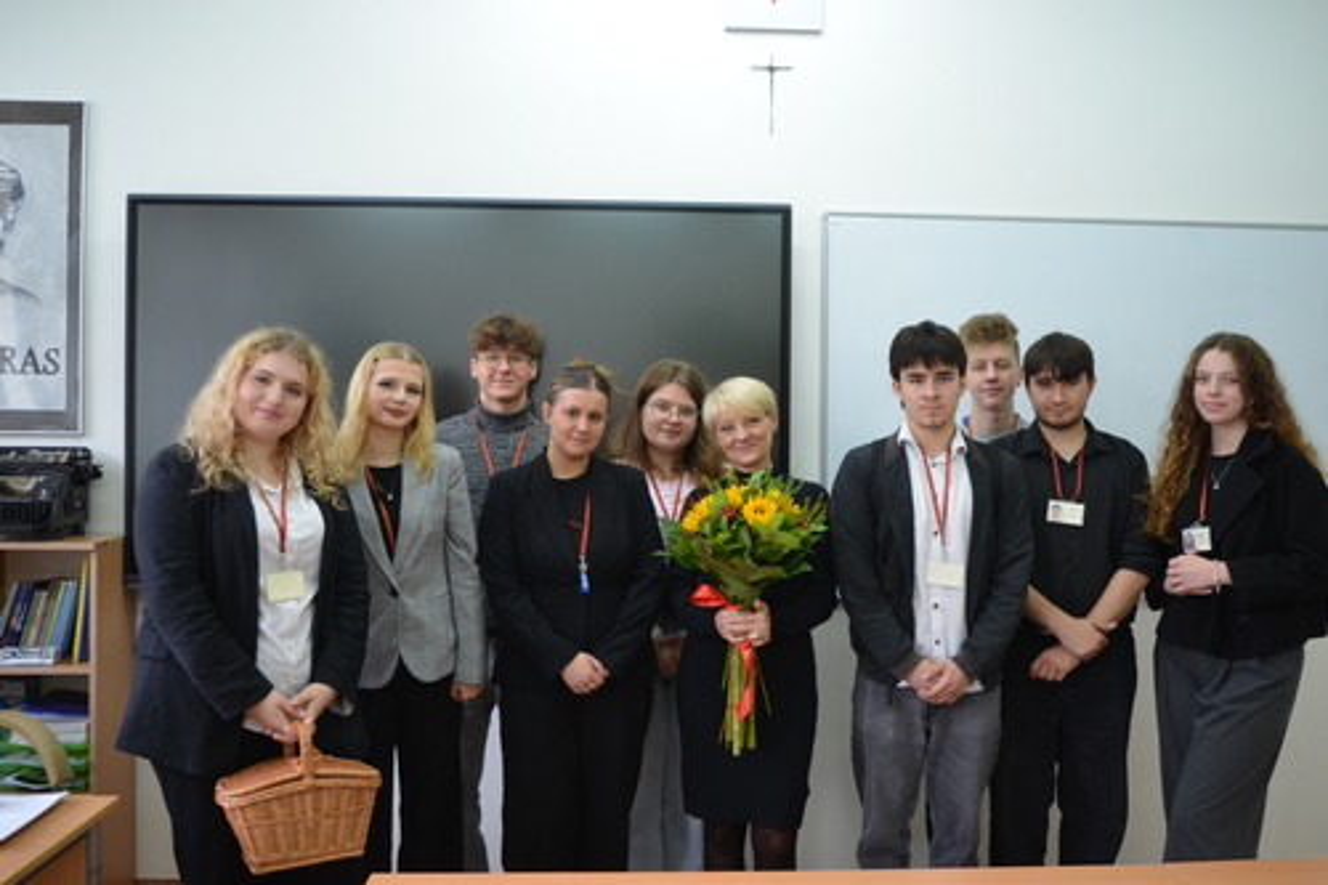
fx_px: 1327
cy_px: 442
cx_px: 664
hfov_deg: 53.1
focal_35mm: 36
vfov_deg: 36.8
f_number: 4
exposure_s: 1/60
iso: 400
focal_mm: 24
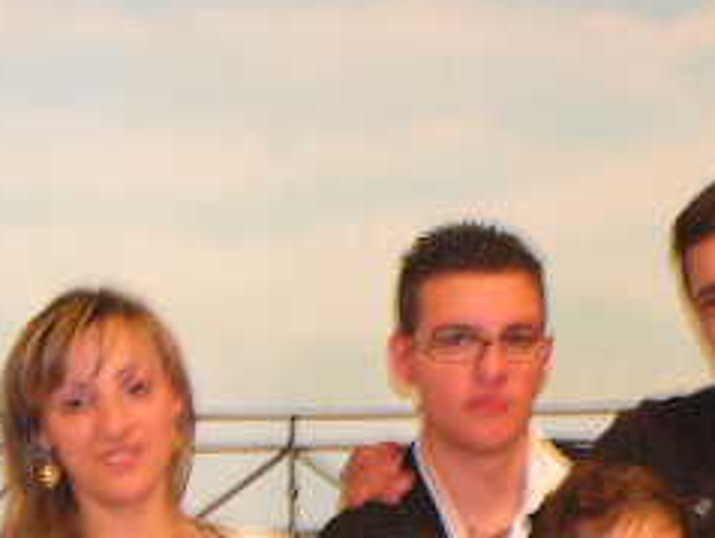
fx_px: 2502
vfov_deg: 12.1
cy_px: 538
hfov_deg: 16.1
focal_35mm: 121
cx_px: 604
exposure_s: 1/10
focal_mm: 7.6
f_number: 3.2
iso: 200
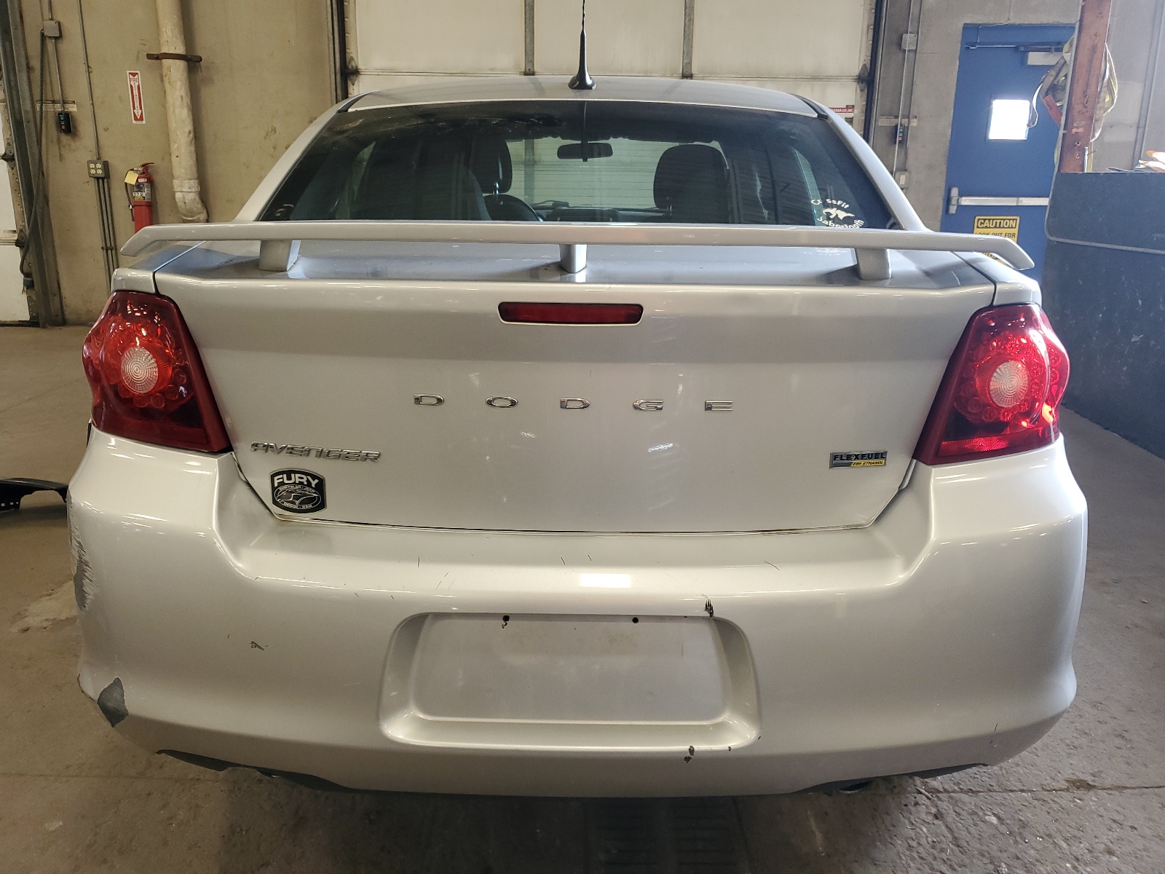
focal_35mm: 26
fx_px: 875
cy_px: 437
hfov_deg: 67.3
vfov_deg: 53.1
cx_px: 582
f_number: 1.5
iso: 79
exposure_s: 1/50
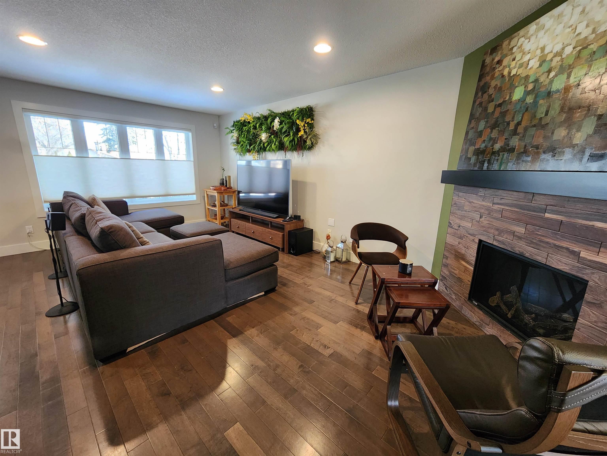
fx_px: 228
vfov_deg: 89.9
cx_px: 304
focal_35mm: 13
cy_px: 228
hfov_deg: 106.2
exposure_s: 1/60
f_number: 2.2
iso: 400
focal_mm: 2.2
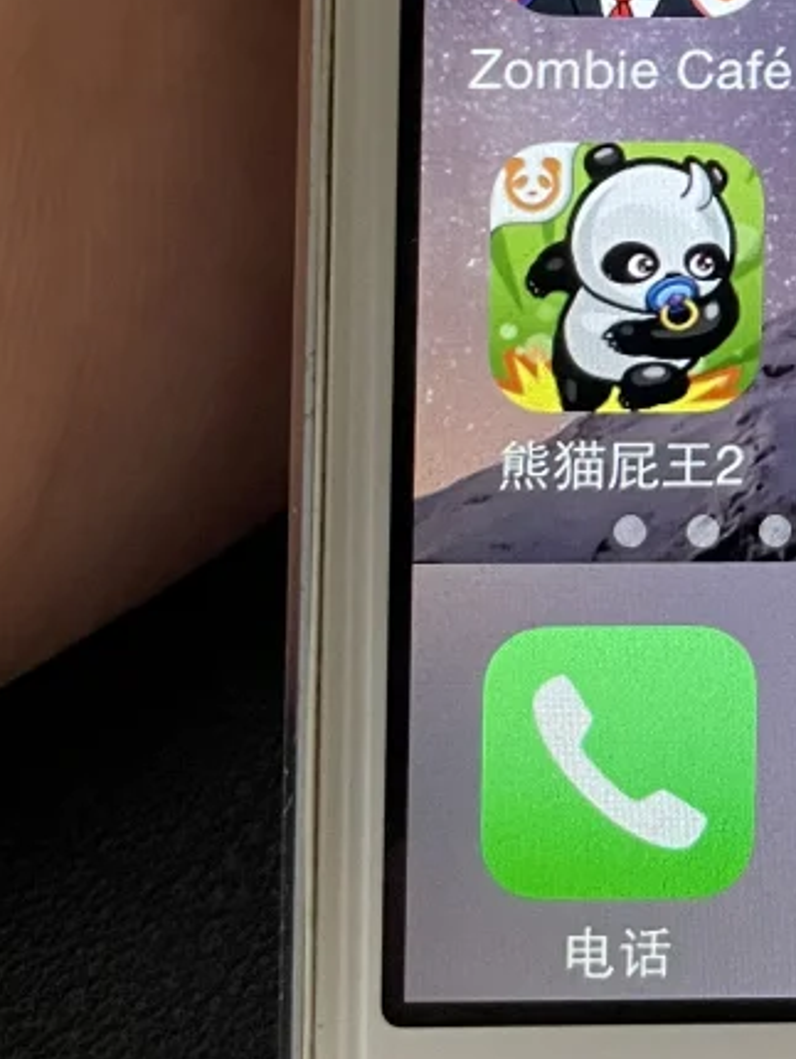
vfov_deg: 21.1
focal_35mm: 87
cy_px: -177
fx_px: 2665
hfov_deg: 15.5
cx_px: 1232
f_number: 1.6
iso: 320
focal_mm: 4.2
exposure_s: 1/60
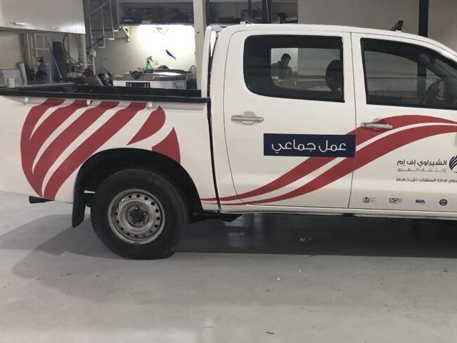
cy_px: 200
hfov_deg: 41.2
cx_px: 324
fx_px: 594
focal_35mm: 45
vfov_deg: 32.1
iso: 40
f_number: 1.8
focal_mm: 4
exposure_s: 1/25
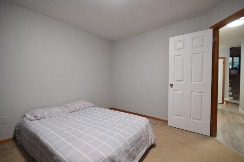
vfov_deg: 77.3
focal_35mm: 15
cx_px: 122
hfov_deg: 100.4
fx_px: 102
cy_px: 81
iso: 200
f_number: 6.3
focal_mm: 10
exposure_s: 1/4
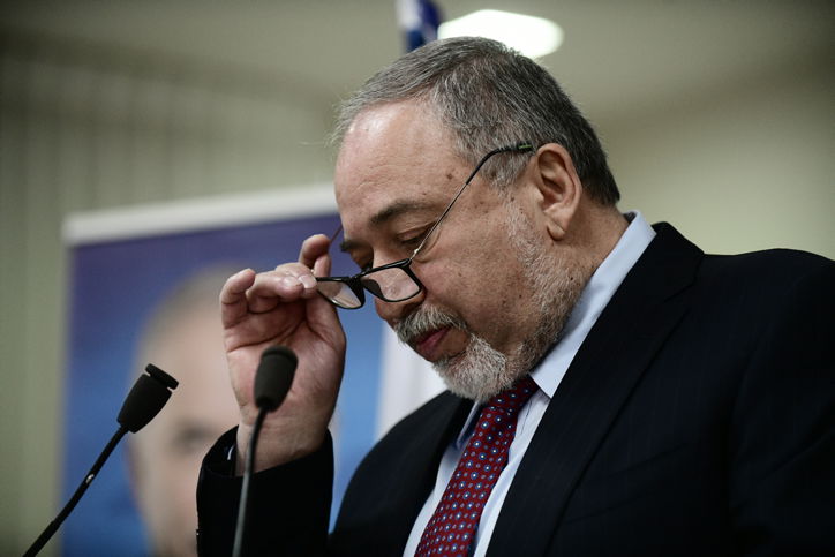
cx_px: 418
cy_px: 278
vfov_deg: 10.2
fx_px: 3132
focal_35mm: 135
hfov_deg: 15.2
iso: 2000
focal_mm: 135
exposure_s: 1/250
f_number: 3.5
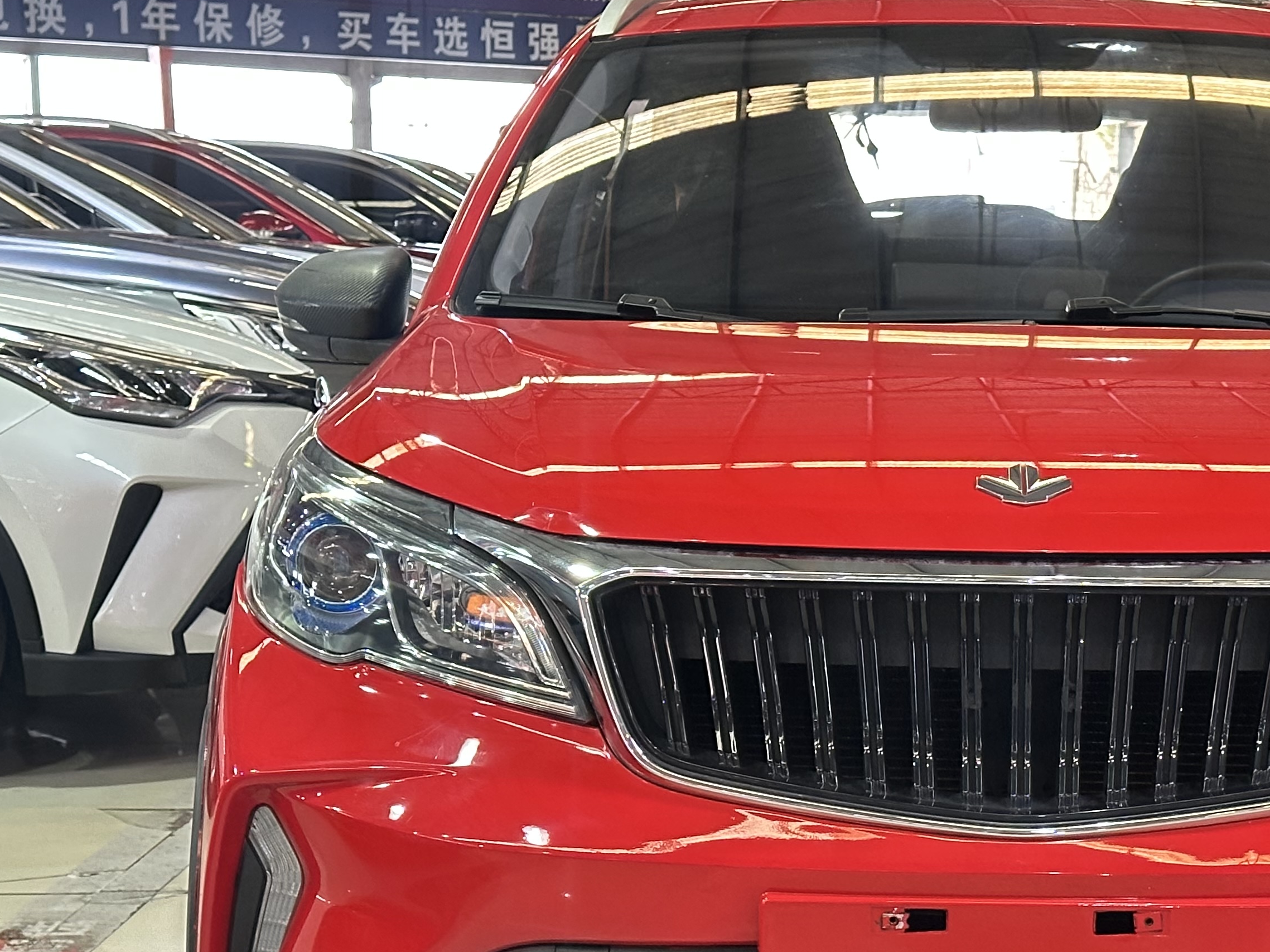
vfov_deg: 17.3
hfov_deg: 22.7
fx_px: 3119
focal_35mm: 85
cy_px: 630
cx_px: 1029
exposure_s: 1/33
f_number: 1.78
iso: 500
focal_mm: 6.86
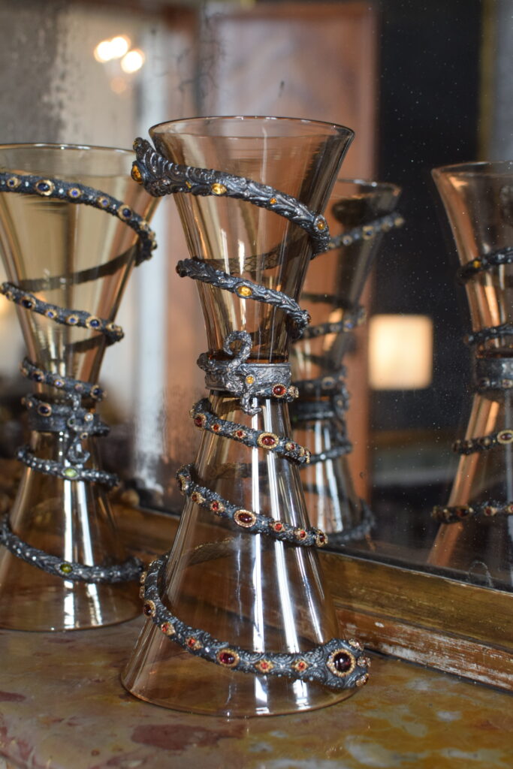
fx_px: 1122
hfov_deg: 25.8
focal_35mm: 52
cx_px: 256
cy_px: 384
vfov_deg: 37.8
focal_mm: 35
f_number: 5
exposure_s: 1/30
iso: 1000
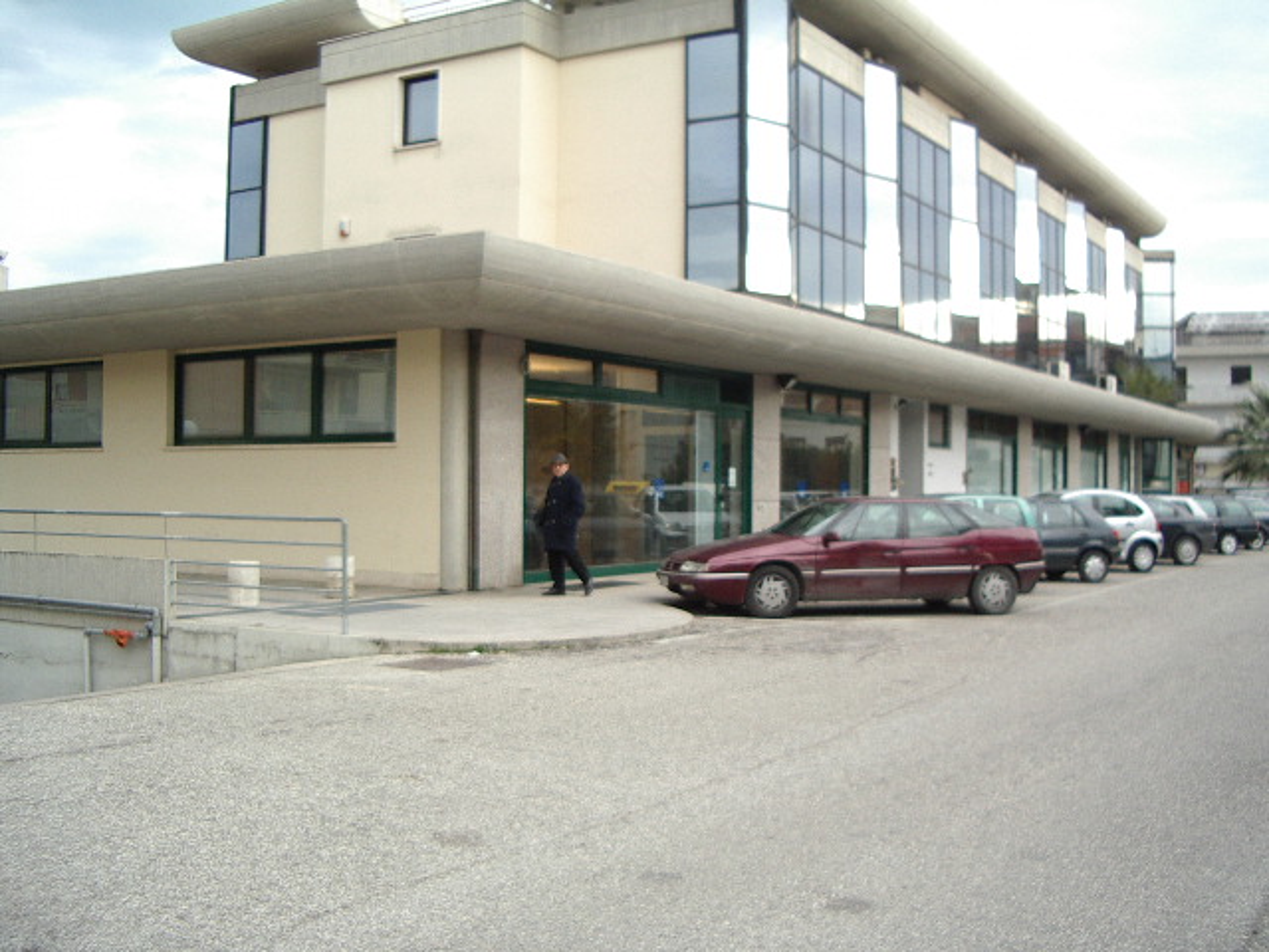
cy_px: 476
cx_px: 634
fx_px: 1393
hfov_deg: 49.0
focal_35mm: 38
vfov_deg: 37.7
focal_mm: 5.8
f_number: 2.6
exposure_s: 1/160
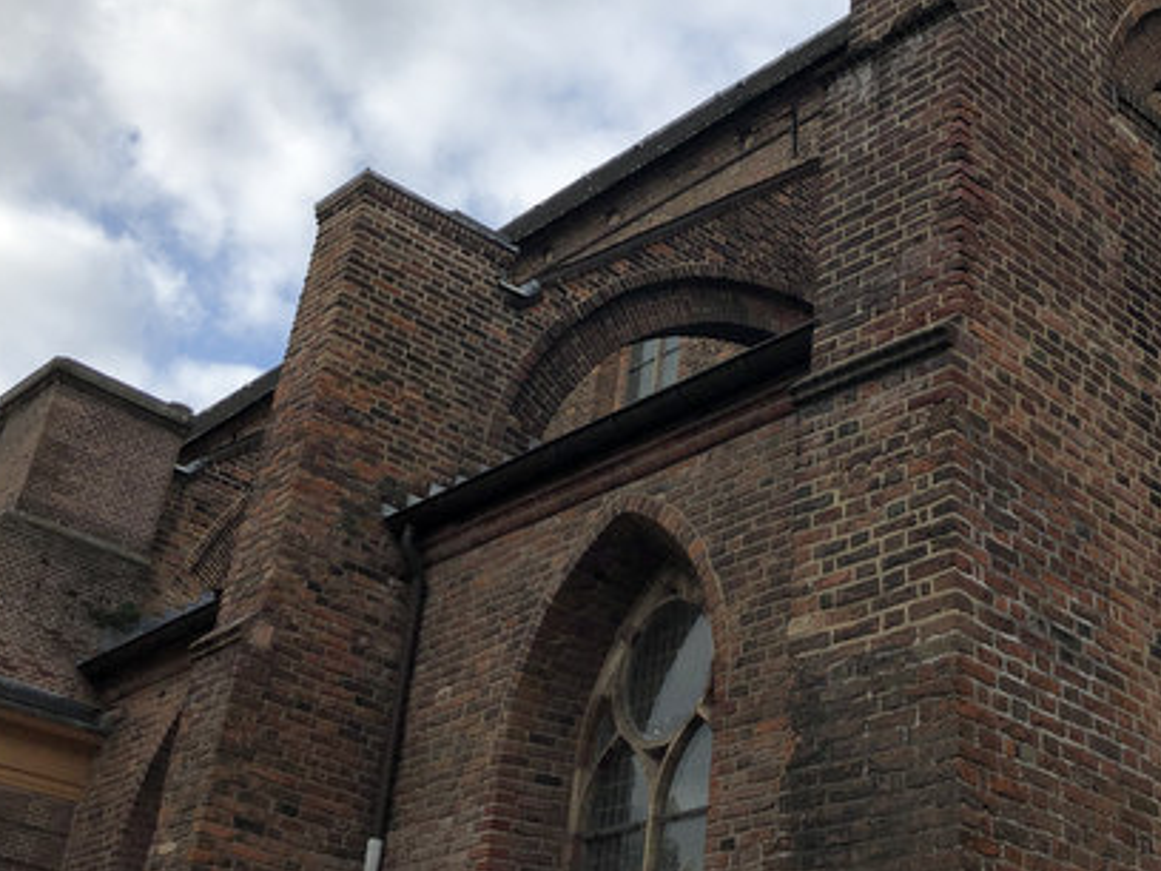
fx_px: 1610
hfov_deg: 39.4
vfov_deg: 30.0
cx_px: 728
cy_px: 279
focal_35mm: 48
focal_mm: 3.99
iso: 20
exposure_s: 1/1517
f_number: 1.8
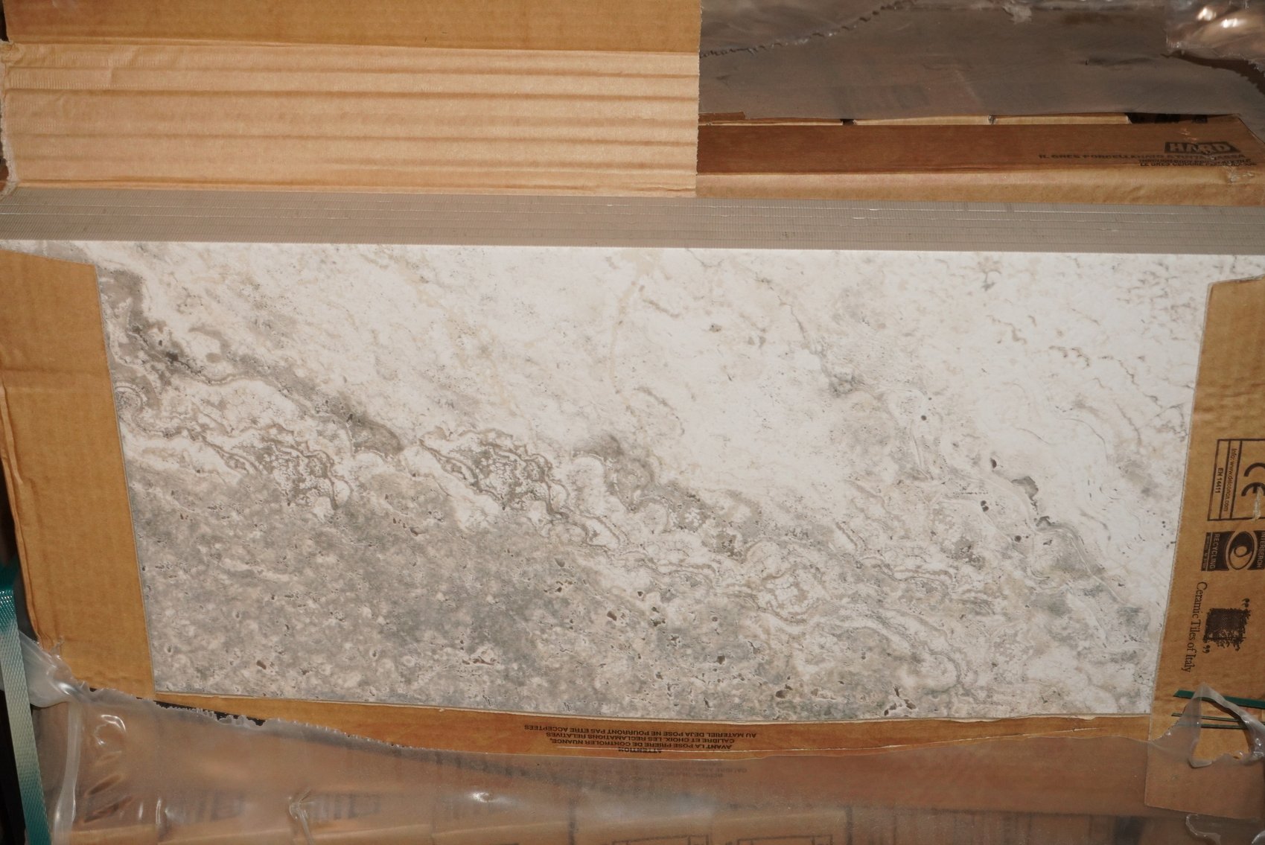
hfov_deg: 36.9
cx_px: 632
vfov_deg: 25.1
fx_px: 1899
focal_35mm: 54
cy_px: 422
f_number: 5.6
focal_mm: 36
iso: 1600
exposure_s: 1/100
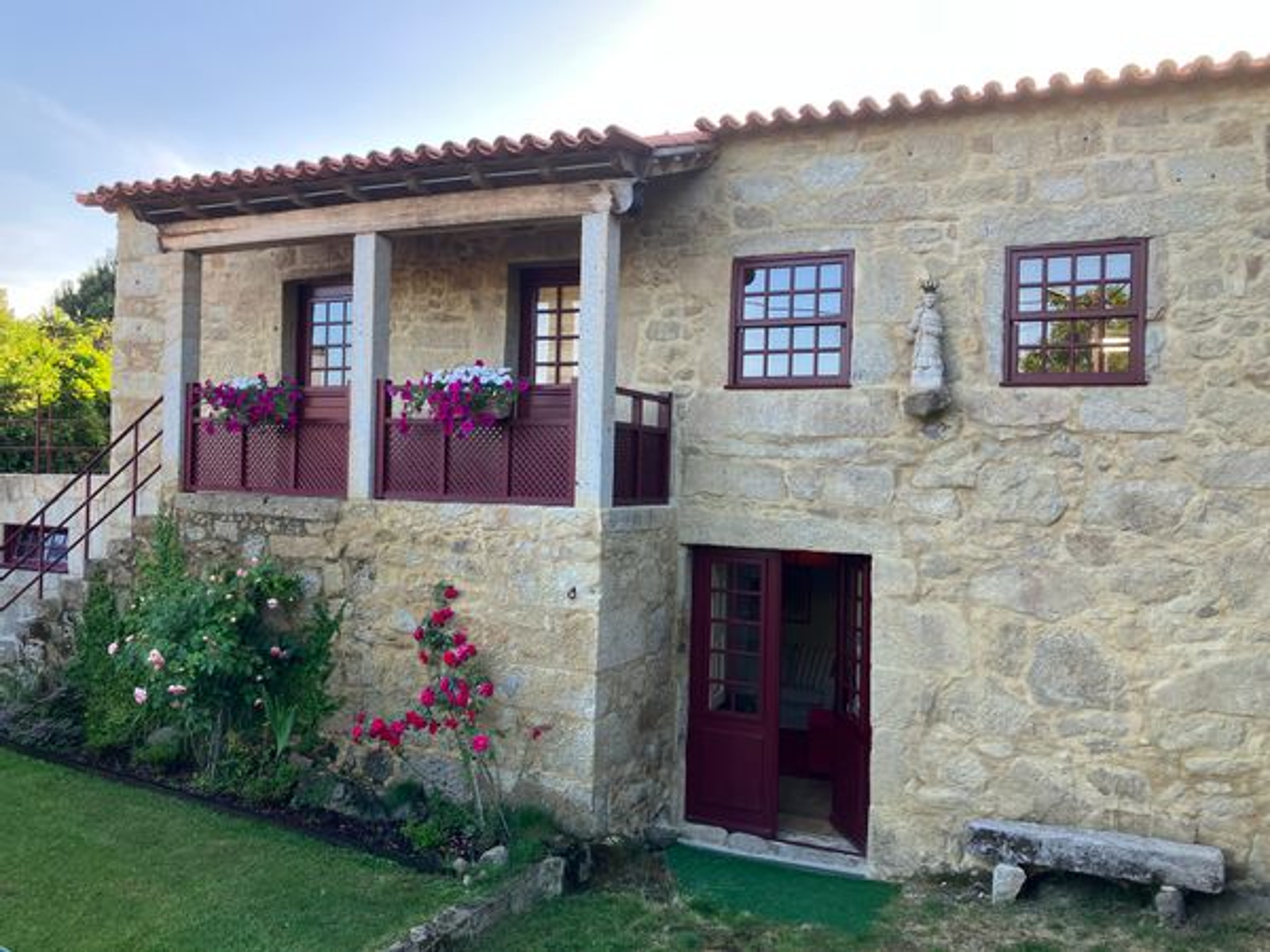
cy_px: 476
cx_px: 635
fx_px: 1027
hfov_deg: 63.4
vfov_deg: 49.7
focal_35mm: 28
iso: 32
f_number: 1.8
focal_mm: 3.99
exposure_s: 1/161
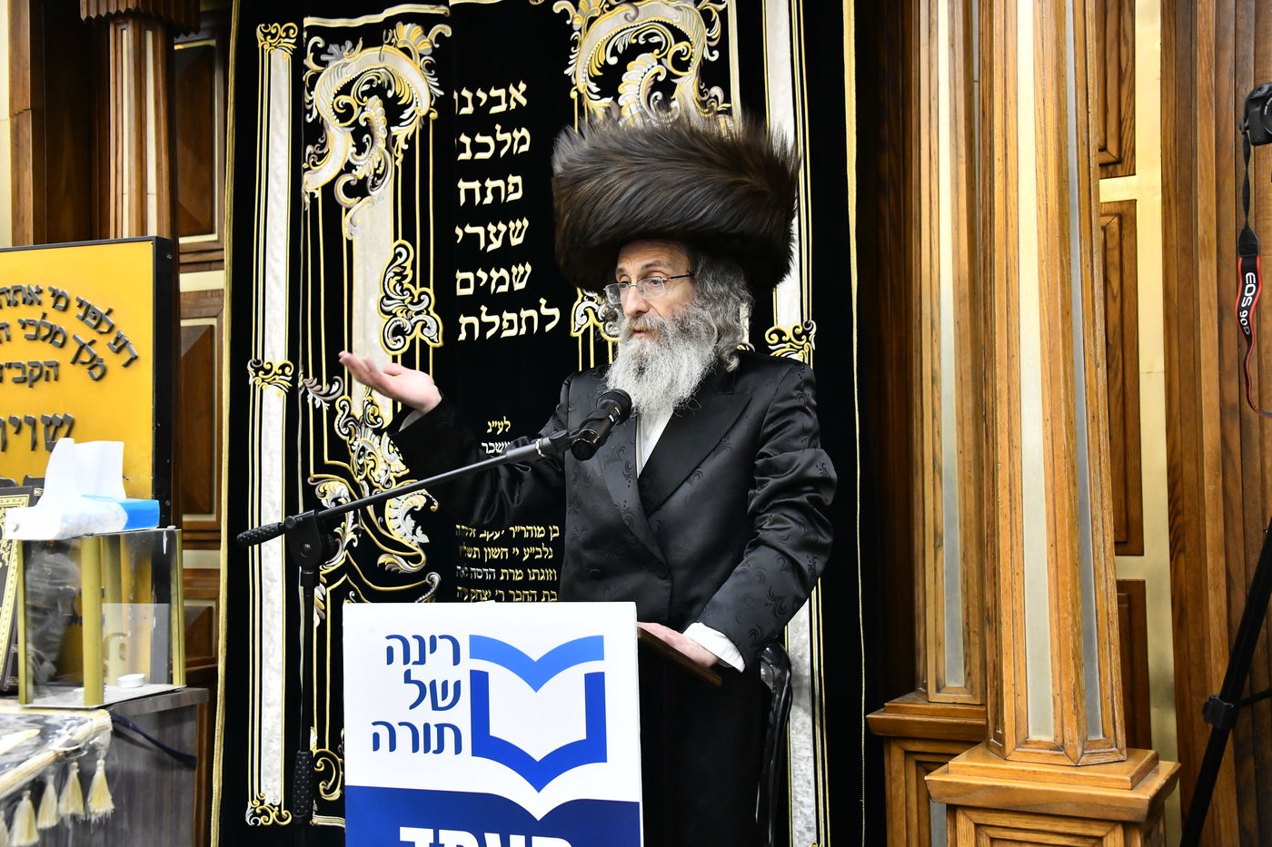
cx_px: 636
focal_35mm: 44
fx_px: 1554
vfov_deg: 30.5
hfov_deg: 44.5
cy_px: 424
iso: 2000
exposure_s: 1/125
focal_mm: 44
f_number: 5.6
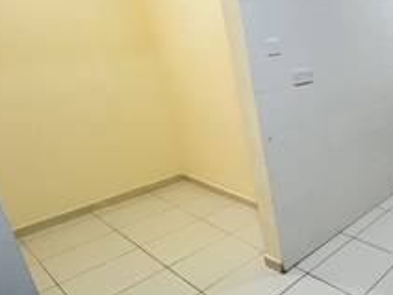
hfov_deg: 49.1
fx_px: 318
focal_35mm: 28
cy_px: 129
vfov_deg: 49.6
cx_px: 411
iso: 160
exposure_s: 1/50
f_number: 1.8
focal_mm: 1.57
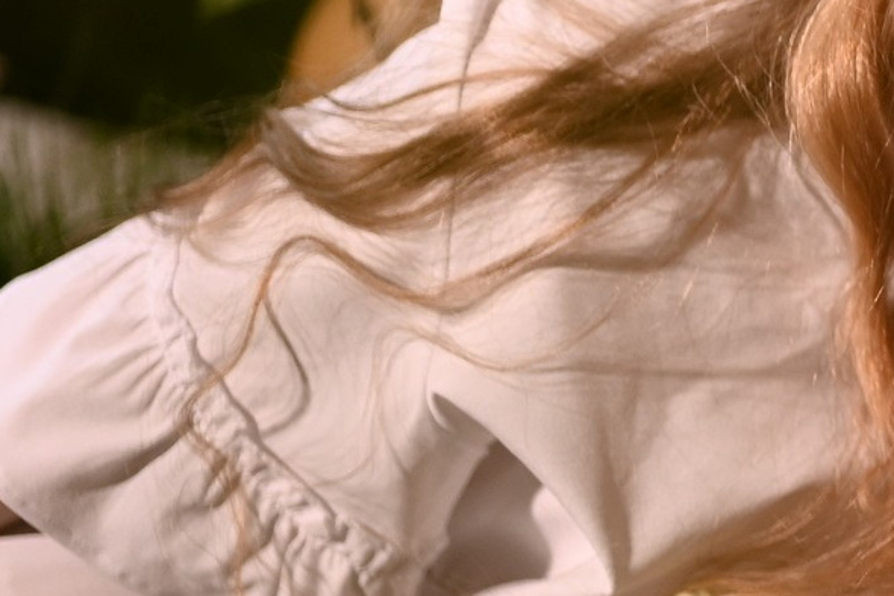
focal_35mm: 217
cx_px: 1627
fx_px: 5387
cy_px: 111
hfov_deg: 9.1
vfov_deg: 6.3
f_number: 1.8
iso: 400
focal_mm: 50
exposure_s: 1/200
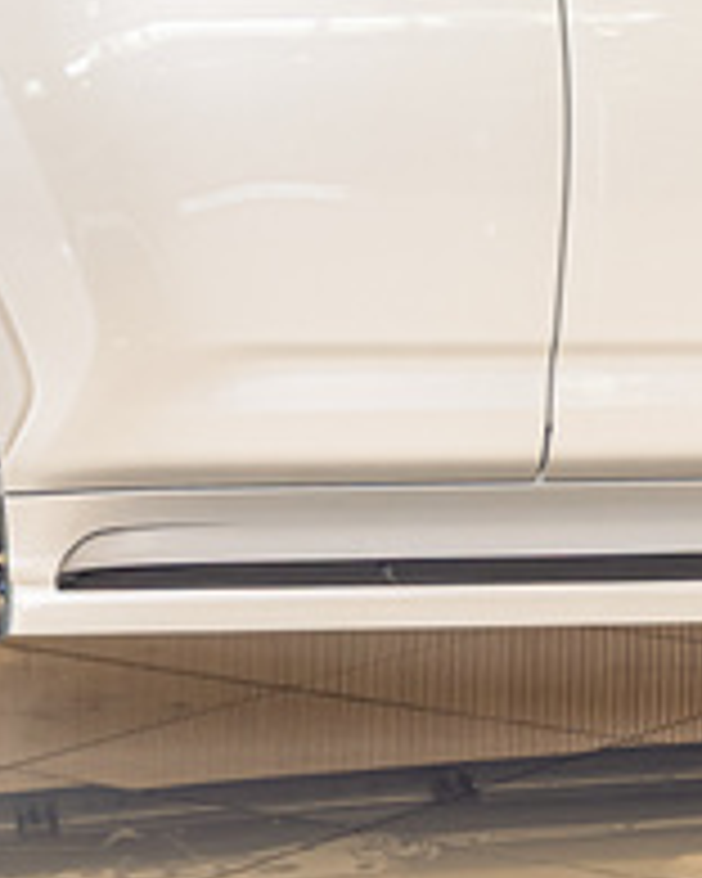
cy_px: 18
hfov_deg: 9.0
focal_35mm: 172
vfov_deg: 11.1
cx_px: 457
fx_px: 4467
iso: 500
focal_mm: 35
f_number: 4
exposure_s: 1/125
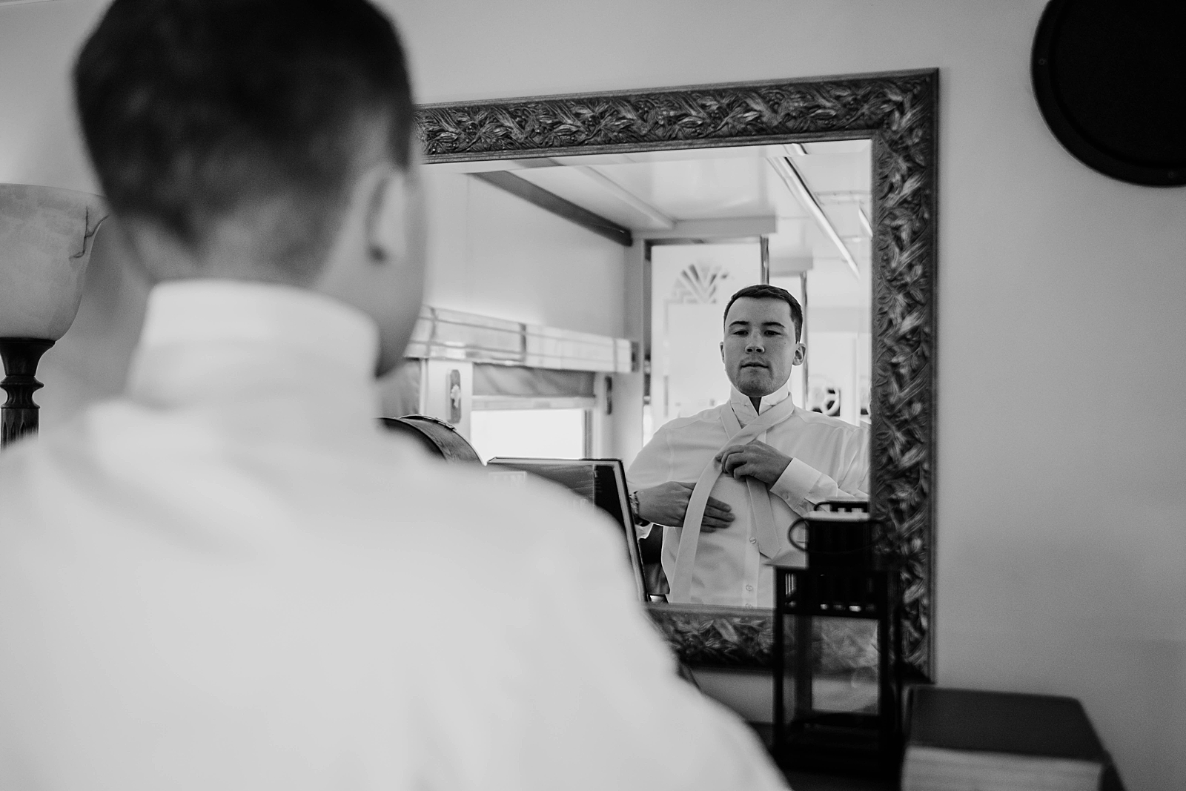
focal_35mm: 35
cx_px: 593
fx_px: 1153
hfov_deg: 54.4
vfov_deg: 37.9
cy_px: 396
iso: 640
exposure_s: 1/160
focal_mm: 23
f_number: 1.4
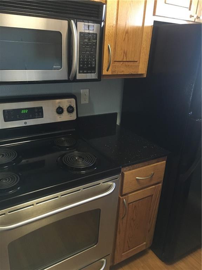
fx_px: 226
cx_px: 101
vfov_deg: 61.7
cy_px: 135
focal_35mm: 29
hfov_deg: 48.2
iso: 250
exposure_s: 1/15
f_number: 2.2
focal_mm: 4.15
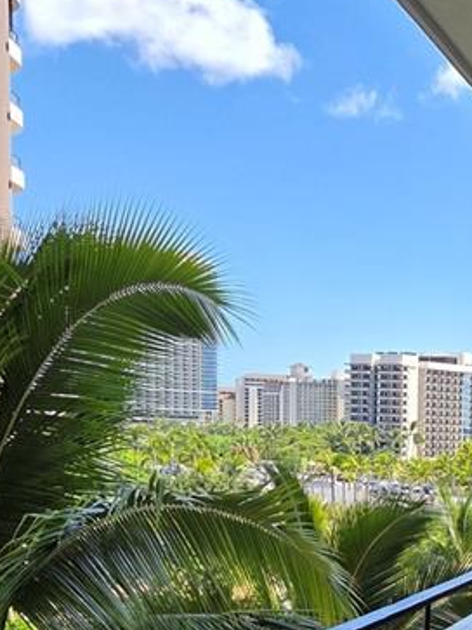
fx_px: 1383
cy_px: 599
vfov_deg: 24.7
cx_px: 540
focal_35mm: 76
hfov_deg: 18.5
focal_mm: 5.4
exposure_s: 1/2321
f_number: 1.8
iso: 80
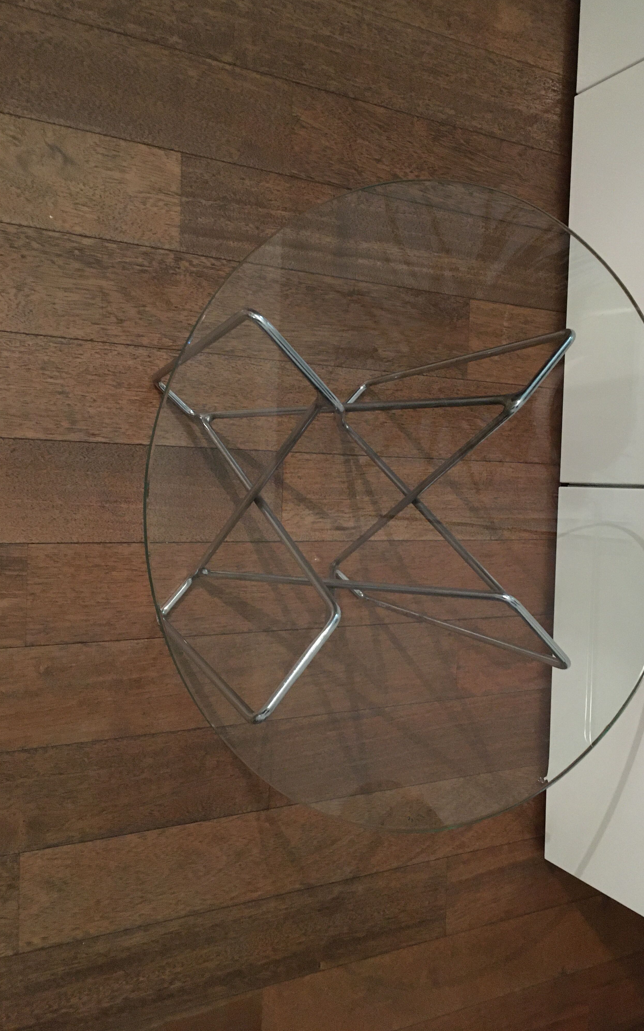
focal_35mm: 31
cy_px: 514
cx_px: 382
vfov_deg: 61.2
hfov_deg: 40.4
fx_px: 870
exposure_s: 1/17
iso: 500
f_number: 2.2
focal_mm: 4.15
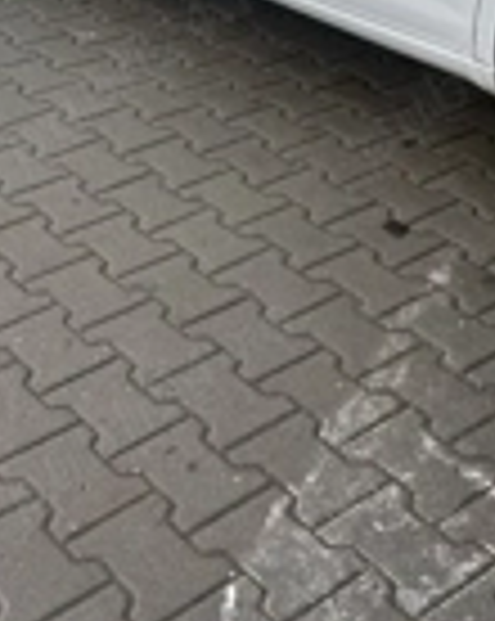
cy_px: 112
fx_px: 1248
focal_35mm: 68
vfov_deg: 27.3
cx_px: 238
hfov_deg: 22.4
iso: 80
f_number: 1.78
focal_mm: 6.76
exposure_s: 1/2611
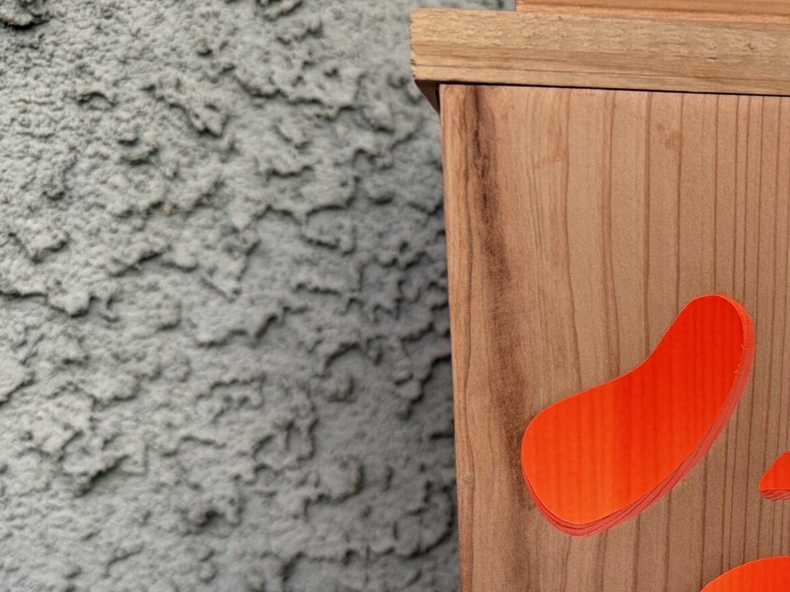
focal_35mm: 52
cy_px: 517
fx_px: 1186
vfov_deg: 27.2
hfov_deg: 34.2
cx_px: 752
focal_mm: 6.76
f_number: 1.78
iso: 160
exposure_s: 1/51
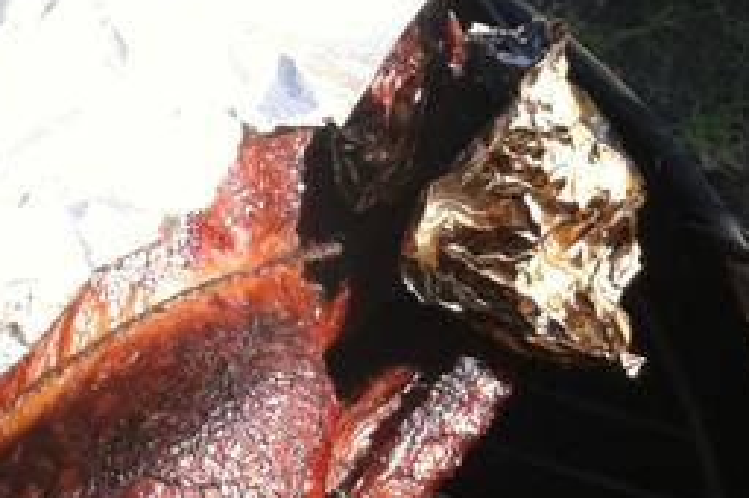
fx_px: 2660
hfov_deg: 15.5
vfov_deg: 10.7
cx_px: -123
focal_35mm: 128
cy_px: 354
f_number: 2.8
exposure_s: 1/268
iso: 80
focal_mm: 3.85
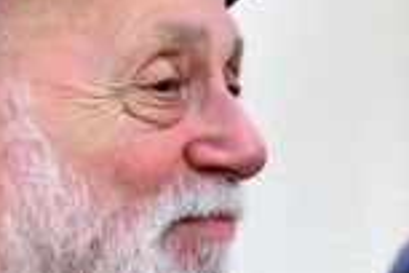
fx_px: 4112
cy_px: 270
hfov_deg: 5.7
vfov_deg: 3.8
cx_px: 543
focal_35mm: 362
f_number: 5.6
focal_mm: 48
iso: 3200
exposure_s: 1/125
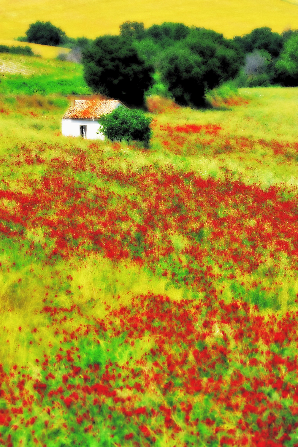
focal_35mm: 150
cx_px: 149
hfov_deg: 9.1
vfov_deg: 13.7
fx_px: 1862
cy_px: 224
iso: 100
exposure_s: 1/640
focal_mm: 100
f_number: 7.1
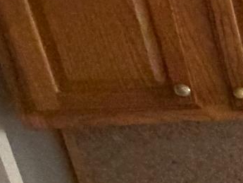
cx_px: 675
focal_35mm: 83
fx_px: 583
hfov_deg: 12.6
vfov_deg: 16.6
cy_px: 249
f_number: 2.2
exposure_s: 1/71
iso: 320
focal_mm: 2.22
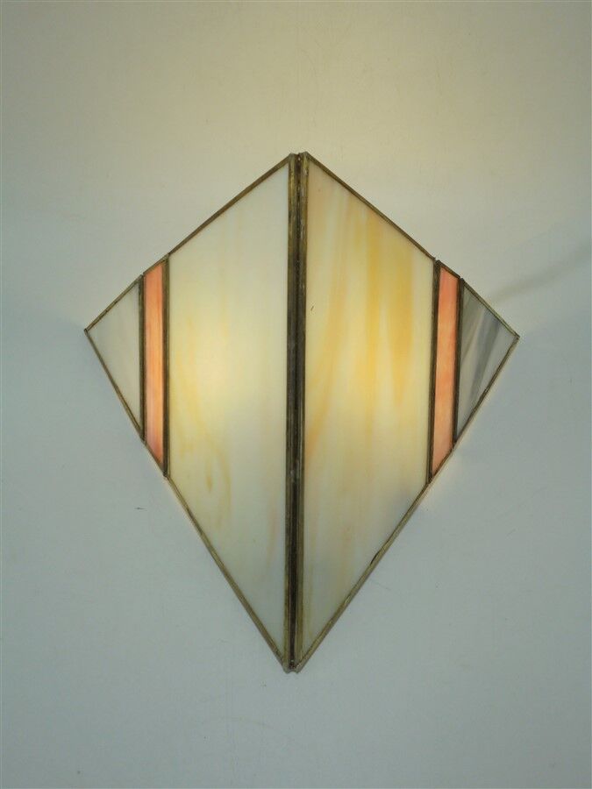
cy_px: 394
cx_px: 296
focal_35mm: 34
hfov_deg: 41.8
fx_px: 775
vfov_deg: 54.0
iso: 100
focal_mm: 6.1
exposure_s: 1/250
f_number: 4
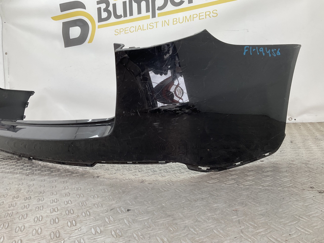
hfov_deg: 61.7
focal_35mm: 29
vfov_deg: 48.2
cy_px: 122
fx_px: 271
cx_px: 162
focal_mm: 3
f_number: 1.8
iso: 25
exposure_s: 1/120
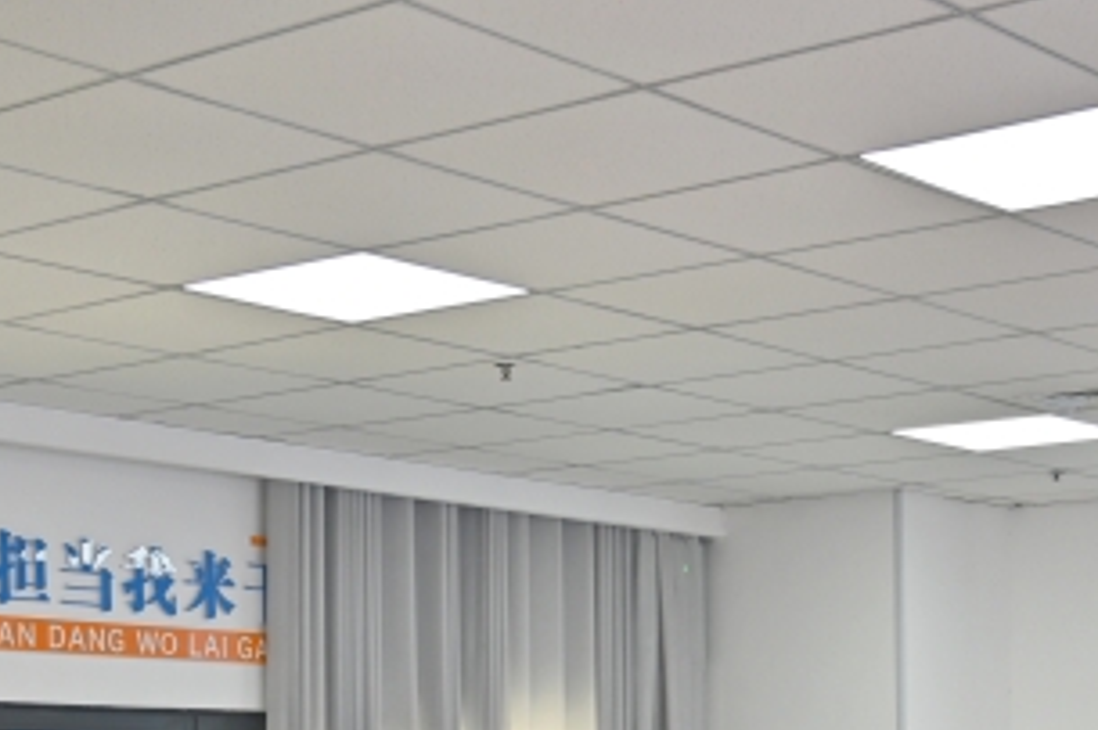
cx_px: 518
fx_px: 2591
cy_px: 788
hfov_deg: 23.9
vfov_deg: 15.7
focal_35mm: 85
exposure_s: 1/160
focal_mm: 24
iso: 400
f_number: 4
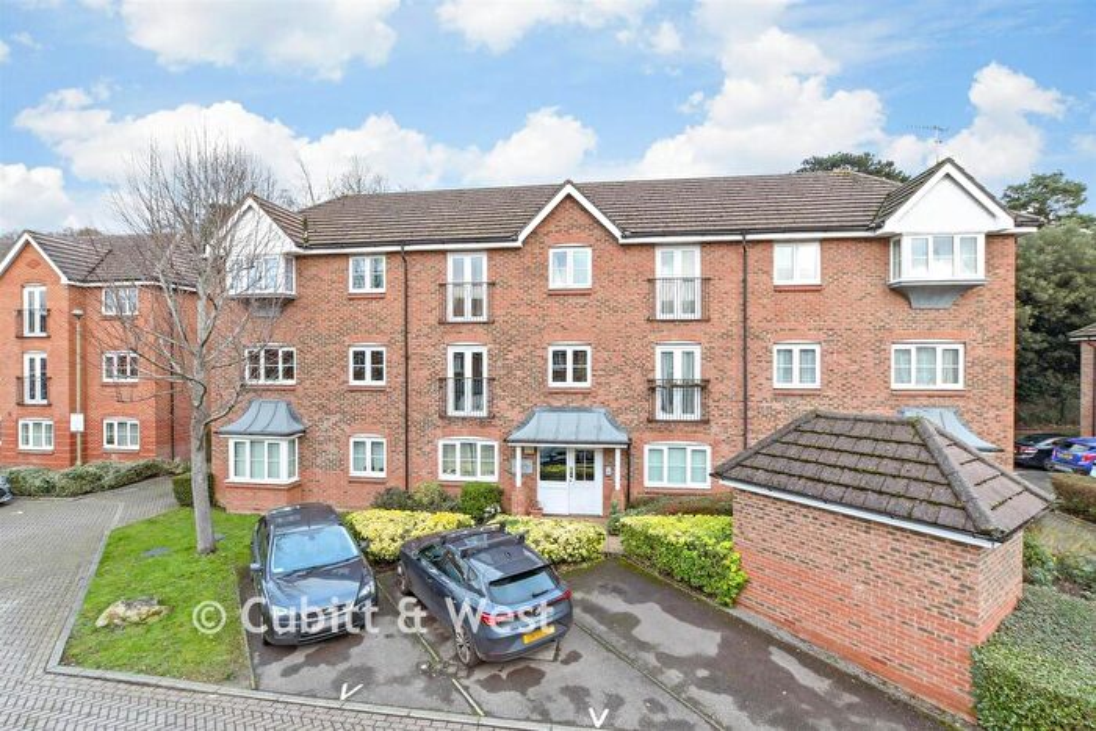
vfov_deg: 77.4
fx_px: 457
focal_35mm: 15
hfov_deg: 100.4
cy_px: 366
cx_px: 548
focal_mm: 10
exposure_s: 1/10
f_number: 9
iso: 160
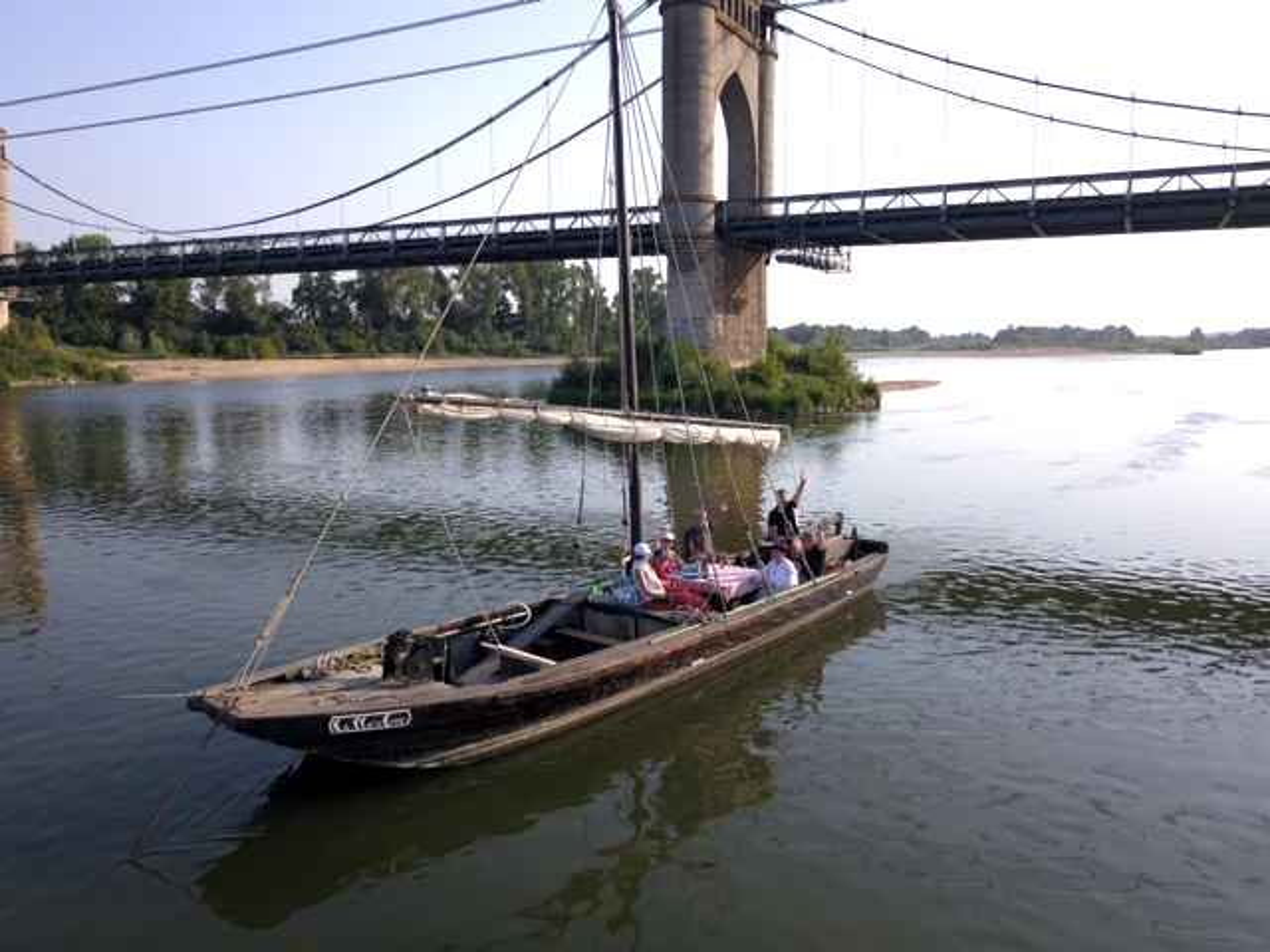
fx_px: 954
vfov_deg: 53.1
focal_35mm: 26
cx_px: 635
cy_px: 476
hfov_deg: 67.3
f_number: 2.2
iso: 100
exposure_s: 1/876
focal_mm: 4.73
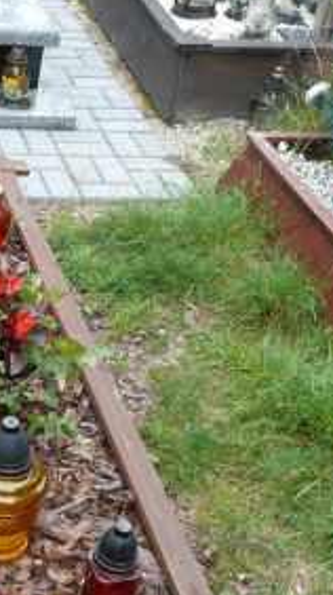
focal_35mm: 65
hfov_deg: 17.8
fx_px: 1023
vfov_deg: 32.4
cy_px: 279
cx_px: -32
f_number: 4
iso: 100
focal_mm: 7.4
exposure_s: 1/100
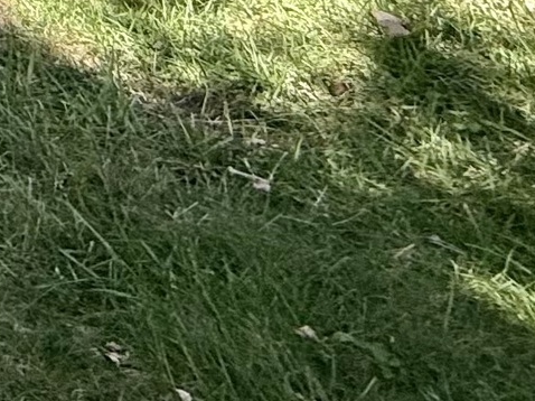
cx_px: -858
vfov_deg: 12.0
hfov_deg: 13.4
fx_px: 1390
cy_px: -649
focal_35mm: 90
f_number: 2.2
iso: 64
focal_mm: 2.22
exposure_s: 1/318
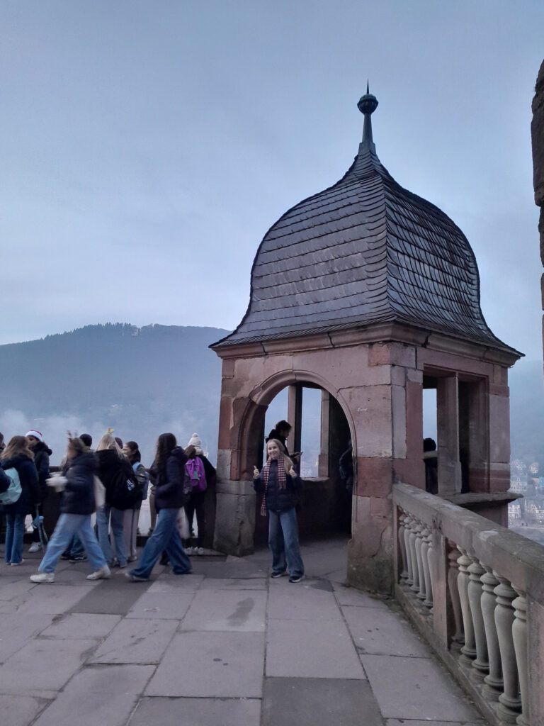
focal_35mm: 27
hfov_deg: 51.4
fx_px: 566
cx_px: 272
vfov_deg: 65.3
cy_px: 363
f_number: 1.8
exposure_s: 1/50
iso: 200
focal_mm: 4
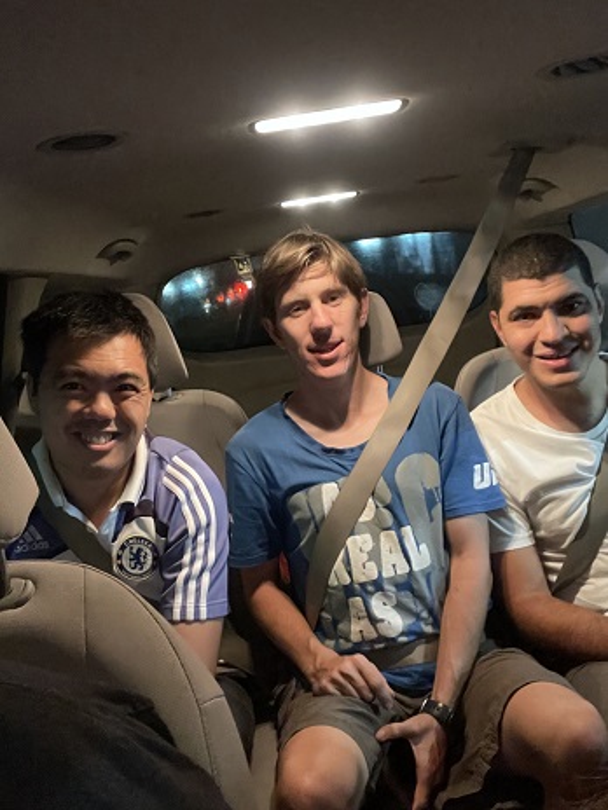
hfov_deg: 46.8
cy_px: 405
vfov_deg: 60.0
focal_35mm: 30
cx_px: 304
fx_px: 703
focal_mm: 2.71
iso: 800
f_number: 2.2
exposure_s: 1/17
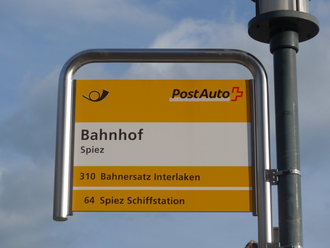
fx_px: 1335
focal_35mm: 140
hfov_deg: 14.1
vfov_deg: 10.6
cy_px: 124
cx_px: 165
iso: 80
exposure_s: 1/500
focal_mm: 27.3
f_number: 5.4
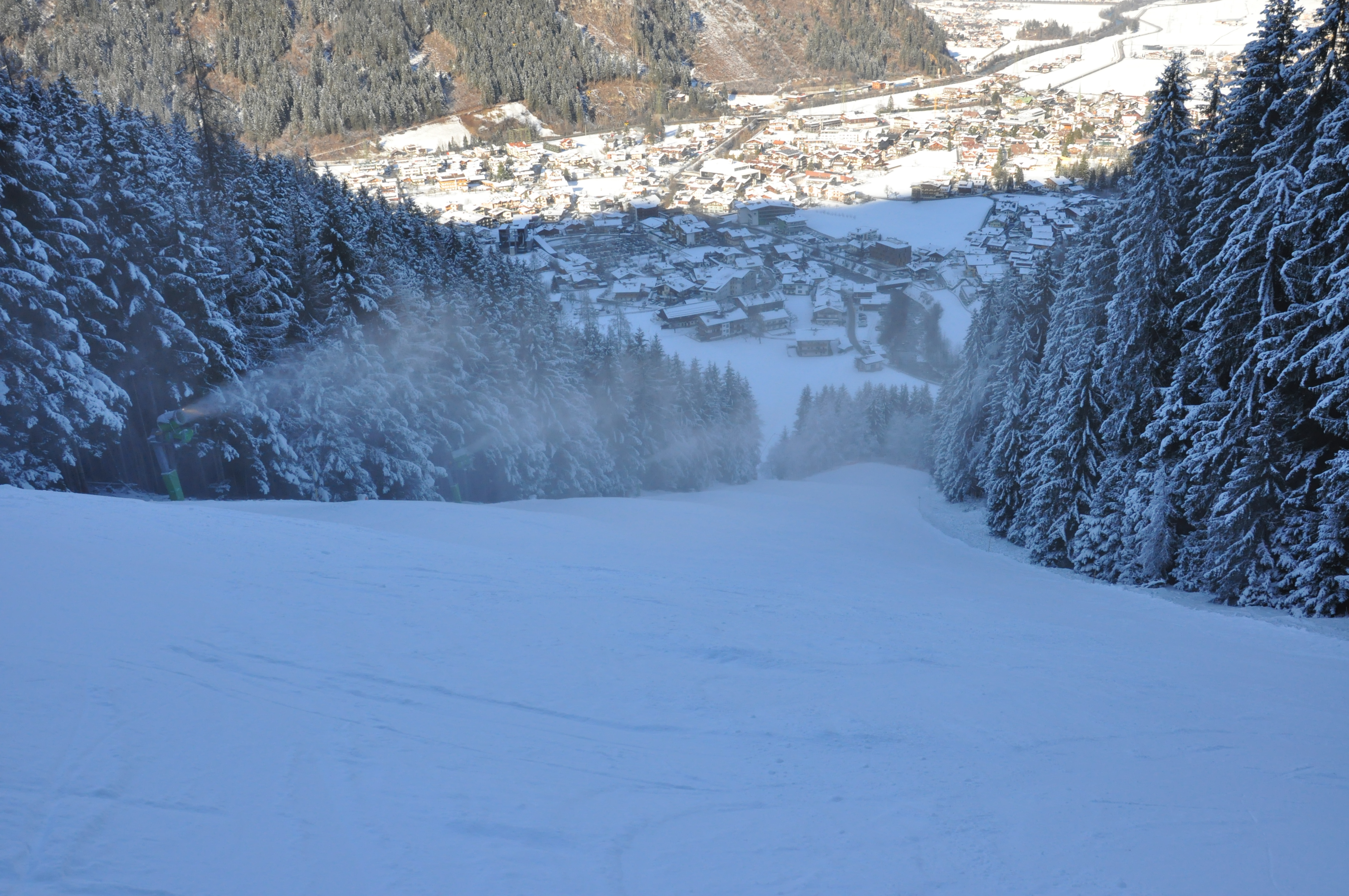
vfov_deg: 41.6
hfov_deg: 59.6
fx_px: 1179
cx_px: 674
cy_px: 448
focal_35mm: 32
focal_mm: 21
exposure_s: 1/500
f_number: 11
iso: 800
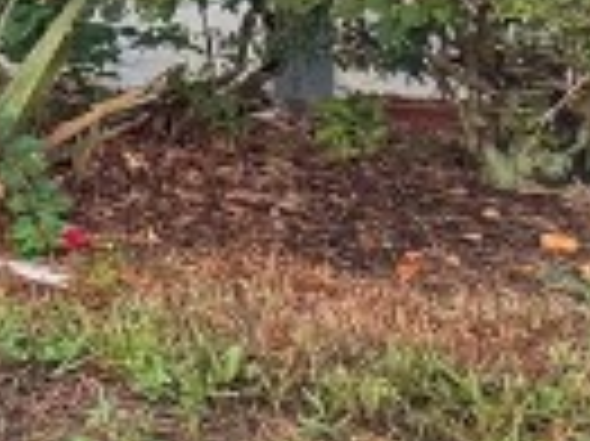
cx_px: -1504
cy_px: -356
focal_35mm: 188
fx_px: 3201
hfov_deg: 8.0
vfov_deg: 7.6
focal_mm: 6.76
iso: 100
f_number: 1.78
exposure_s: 1/543
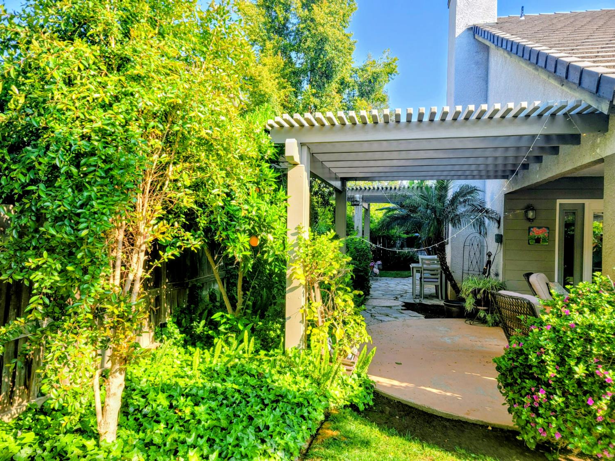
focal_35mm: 25
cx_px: 308
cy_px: 230
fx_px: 444
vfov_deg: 54.9
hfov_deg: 69.4
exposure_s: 1/248
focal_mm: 7
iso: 20
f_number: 1.8
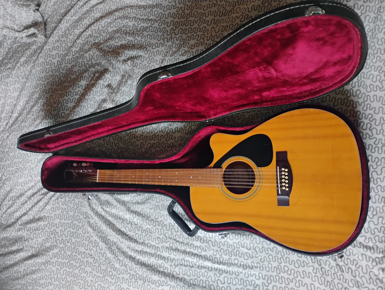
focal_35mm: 28
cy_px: 145
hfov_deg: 63.4
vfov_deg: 49.9
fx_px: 312
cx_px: 192
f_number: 1.8
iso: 1225
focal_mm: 4.26
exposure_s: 1/50
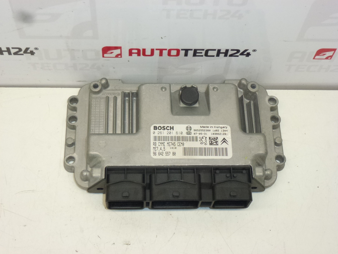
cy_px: 127
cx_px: 169
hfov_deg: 36.8
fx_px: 508
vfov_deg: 28.0
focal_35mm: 52
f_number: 4.3
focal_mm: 9.4
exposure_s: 1/200
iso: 400
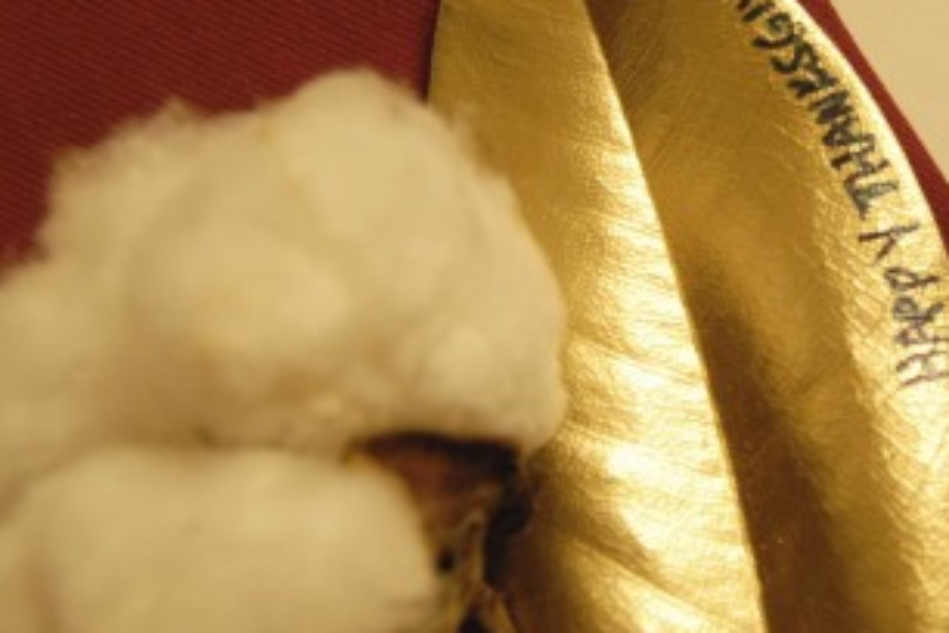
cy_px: 270
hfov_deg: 28.0
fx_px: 1845
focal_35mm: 70
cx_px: 809
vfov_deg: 19.4
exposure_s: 1/25
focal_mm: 22
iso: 800
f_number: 4
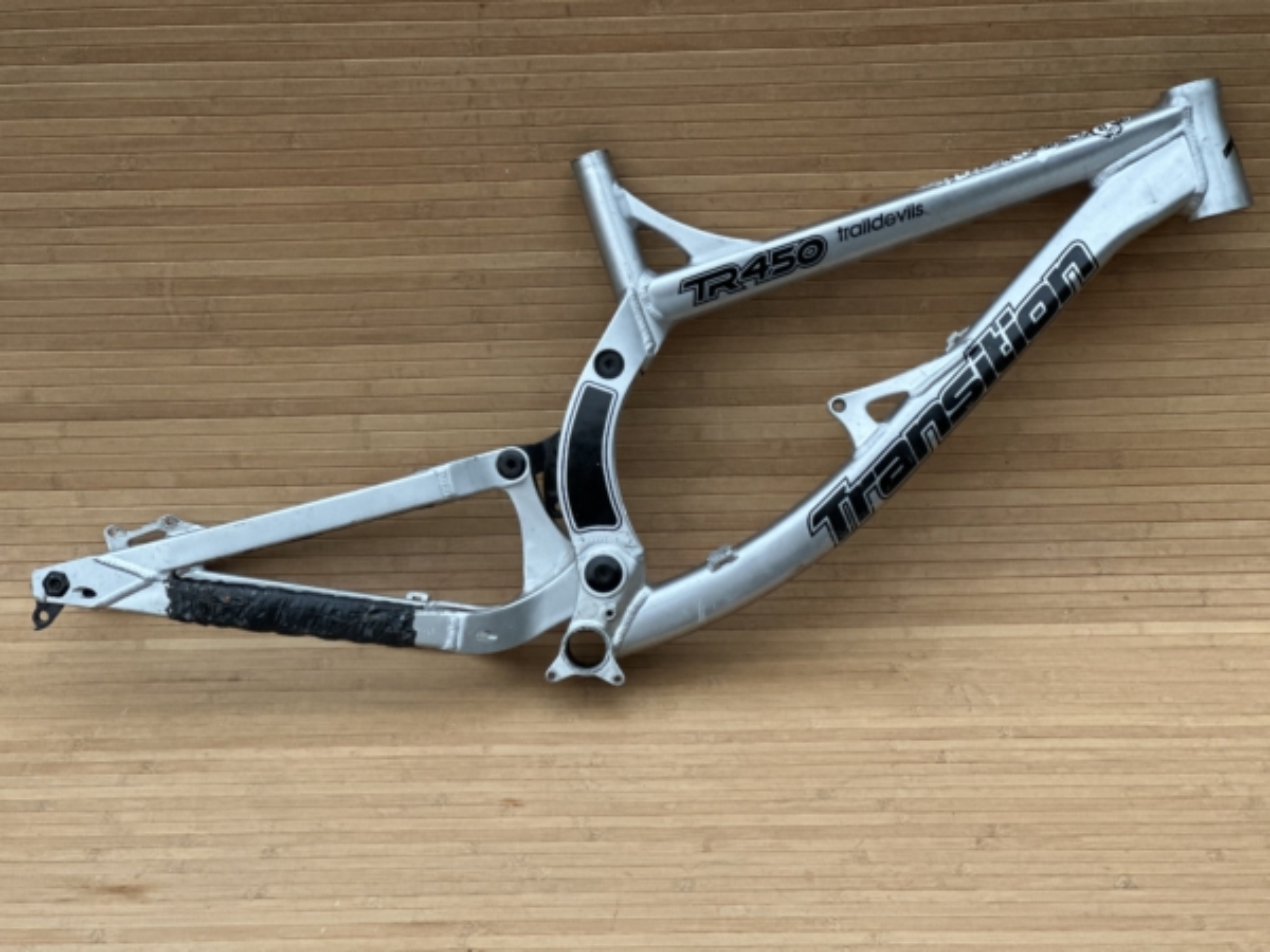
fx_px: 2825
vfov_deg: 19.1
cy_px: 476
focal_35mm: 77
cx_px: 635
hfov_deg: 25.3
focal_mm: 9
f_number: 2.8
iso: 400
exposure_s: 1/40
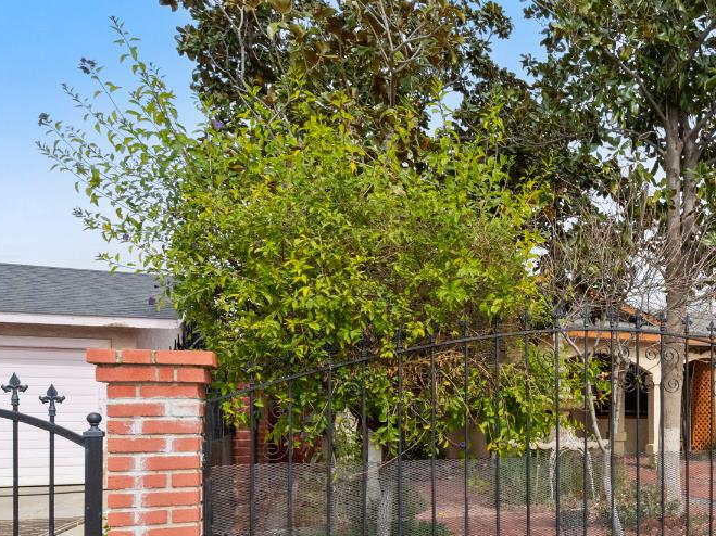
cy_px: 403
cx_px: 731
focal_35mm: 35
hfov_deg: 44.1
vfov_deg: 39.6
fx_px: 724
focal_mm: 16
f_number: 10
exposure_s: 1/2500
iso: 2500
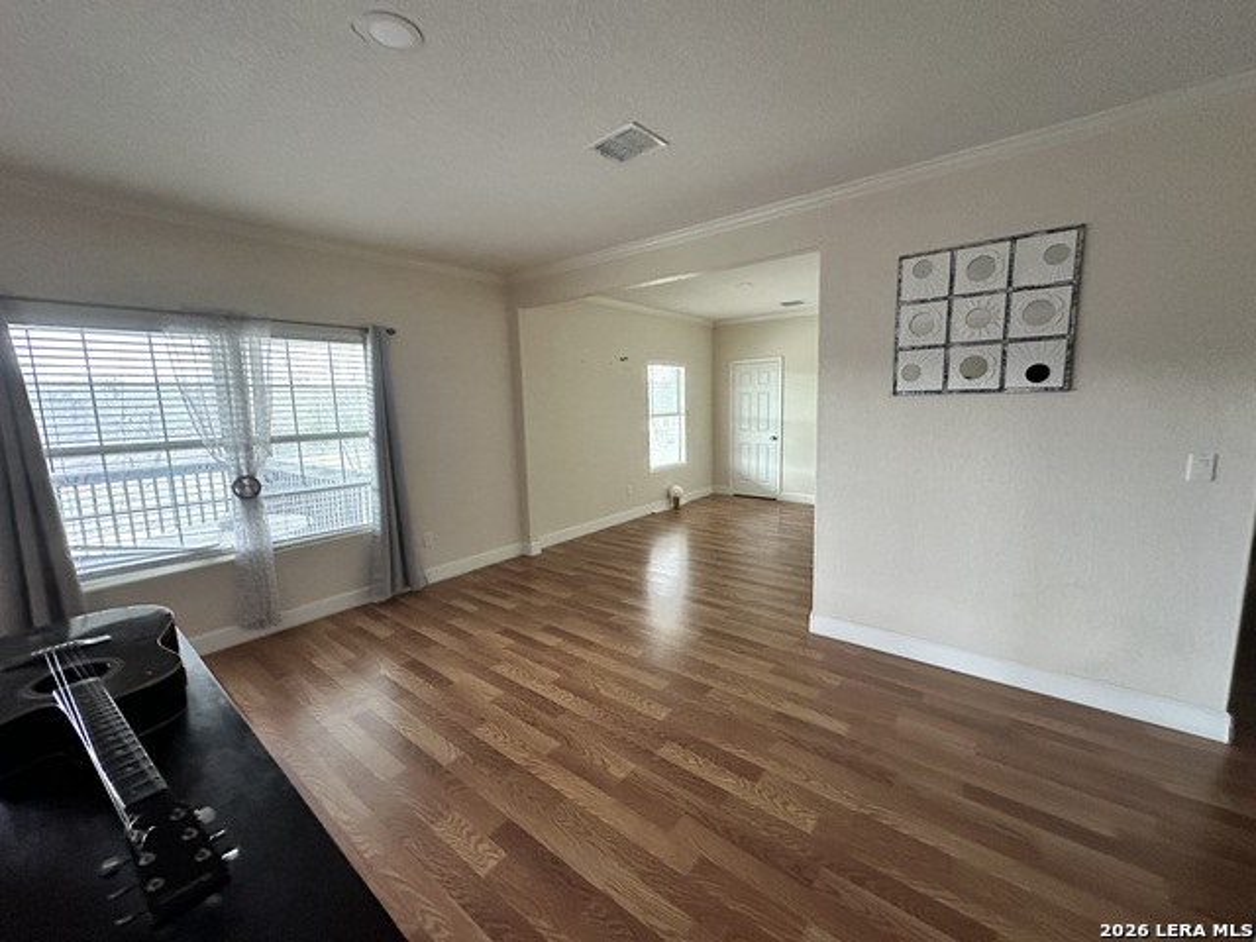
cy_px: 471
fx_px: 508
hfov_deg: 102.1
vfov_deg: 85.7
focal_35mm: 14
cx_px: 628
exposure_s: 1/60
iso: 1000
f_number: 2.2
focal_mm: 2.22
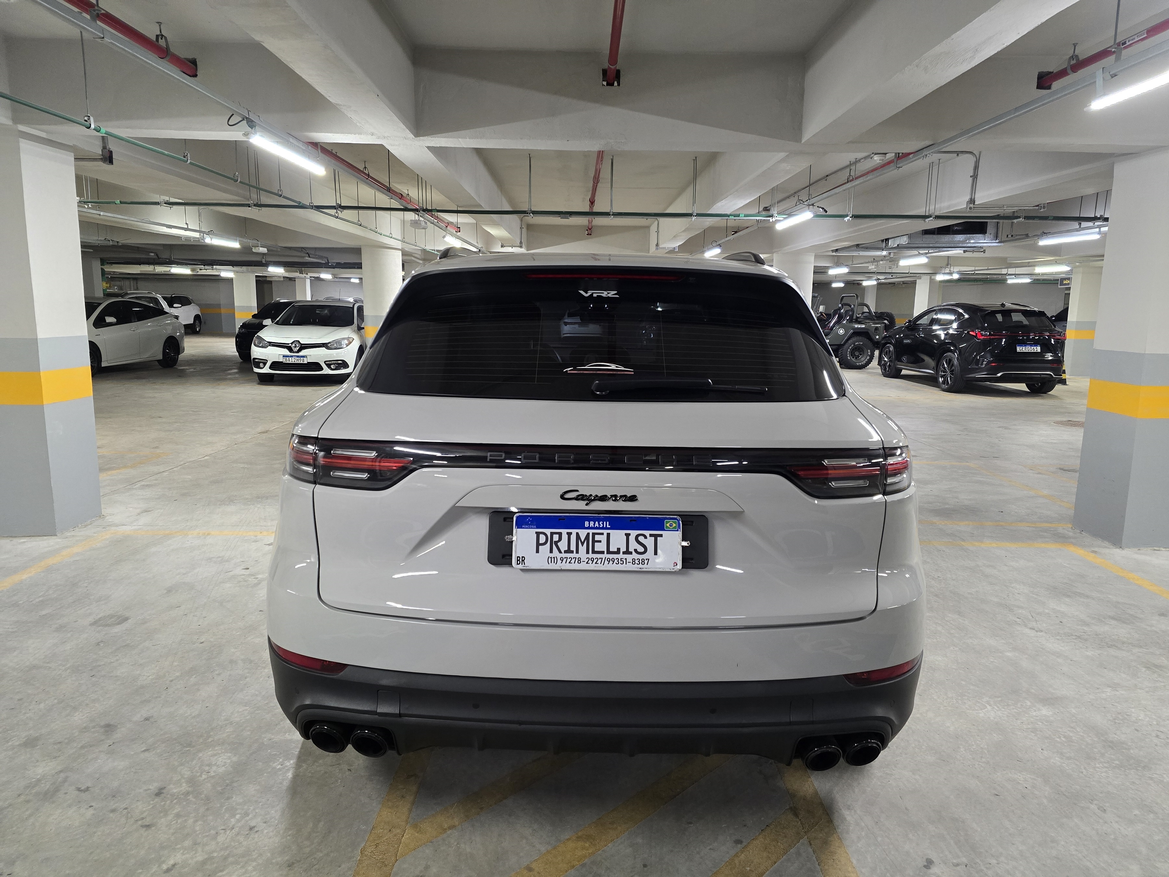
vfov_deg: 58.9
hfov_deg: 73.9
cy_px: 438
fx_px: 777
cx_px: 584
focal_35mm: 23
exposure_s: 1/60
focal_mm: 6.3
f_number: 1.7
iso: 800
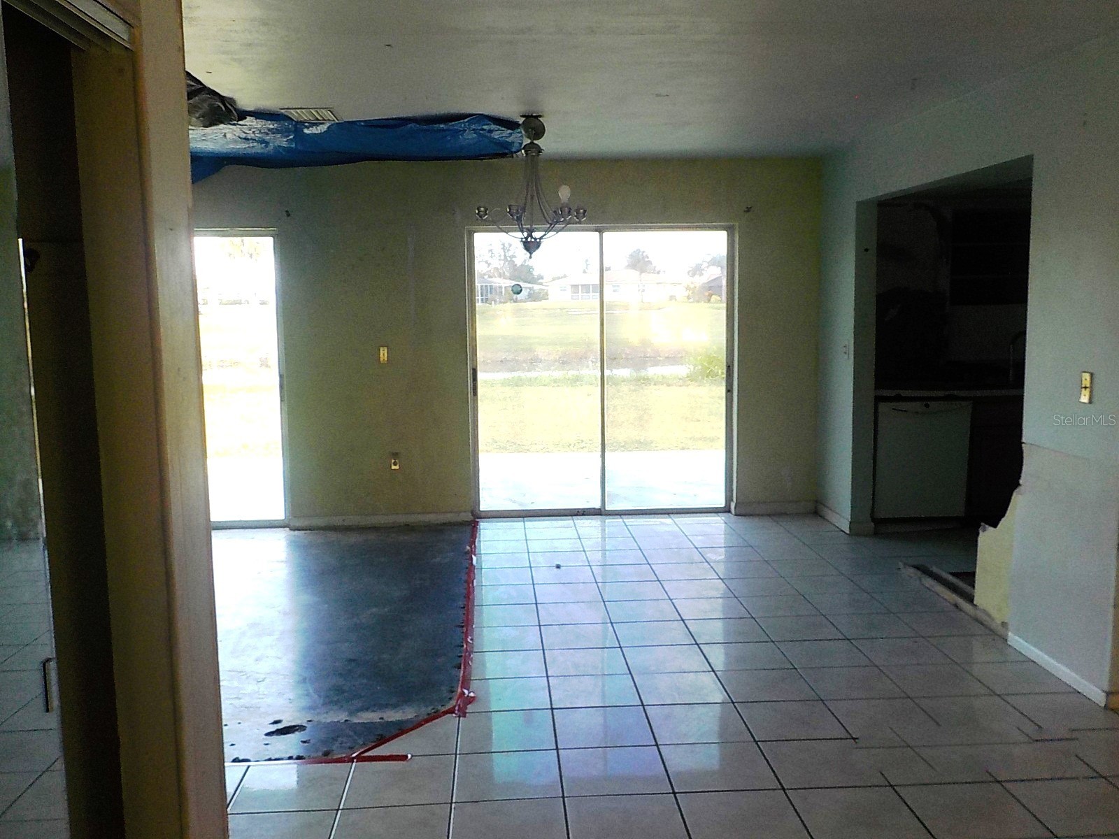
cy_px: 420
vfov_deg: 46.8
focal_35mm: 30
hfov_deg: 60.0
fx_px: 970
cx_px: 560
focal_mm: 4.1
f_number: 3.3
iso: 125
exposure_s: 1/125
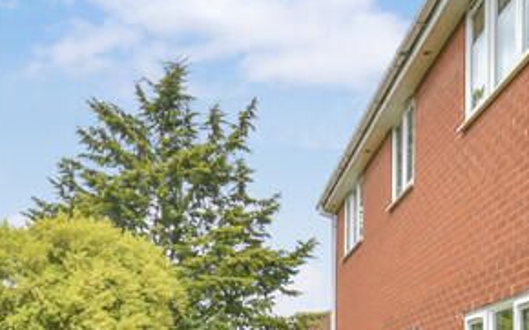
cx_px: 133
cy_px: 355
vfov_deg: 22.7
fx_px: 778
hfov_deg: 36.7
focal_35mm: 54
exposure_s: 1/250
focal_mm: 10
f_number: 7.1
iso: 200
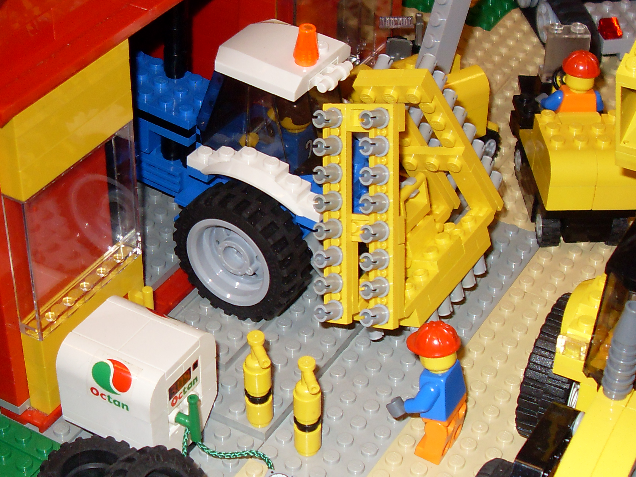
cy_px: 207
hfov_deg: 27.0
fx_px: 1323
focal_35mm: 72
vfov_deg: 20.4
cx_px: 338
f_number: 2.8
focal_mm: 6.3
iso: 100
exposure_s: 1/45
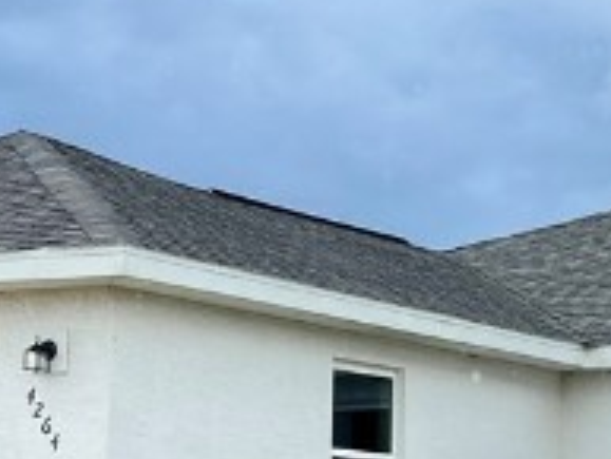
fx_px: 2437
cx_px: 583
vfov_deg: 10.6
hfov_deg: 14.1
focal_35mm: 138
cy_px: 513
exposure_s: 1/2632
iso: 50
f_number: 1.5
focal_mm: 5.7
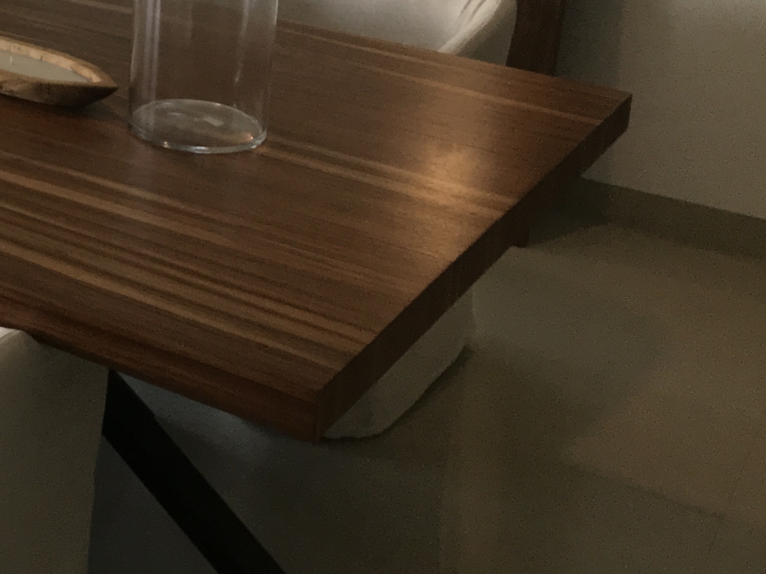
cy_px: -25
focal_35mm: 72
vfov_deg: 19.7
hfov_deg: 24.7
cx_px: -134
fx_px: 1593
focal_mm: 3.99
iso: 40
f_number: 1.8
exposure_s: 1/120
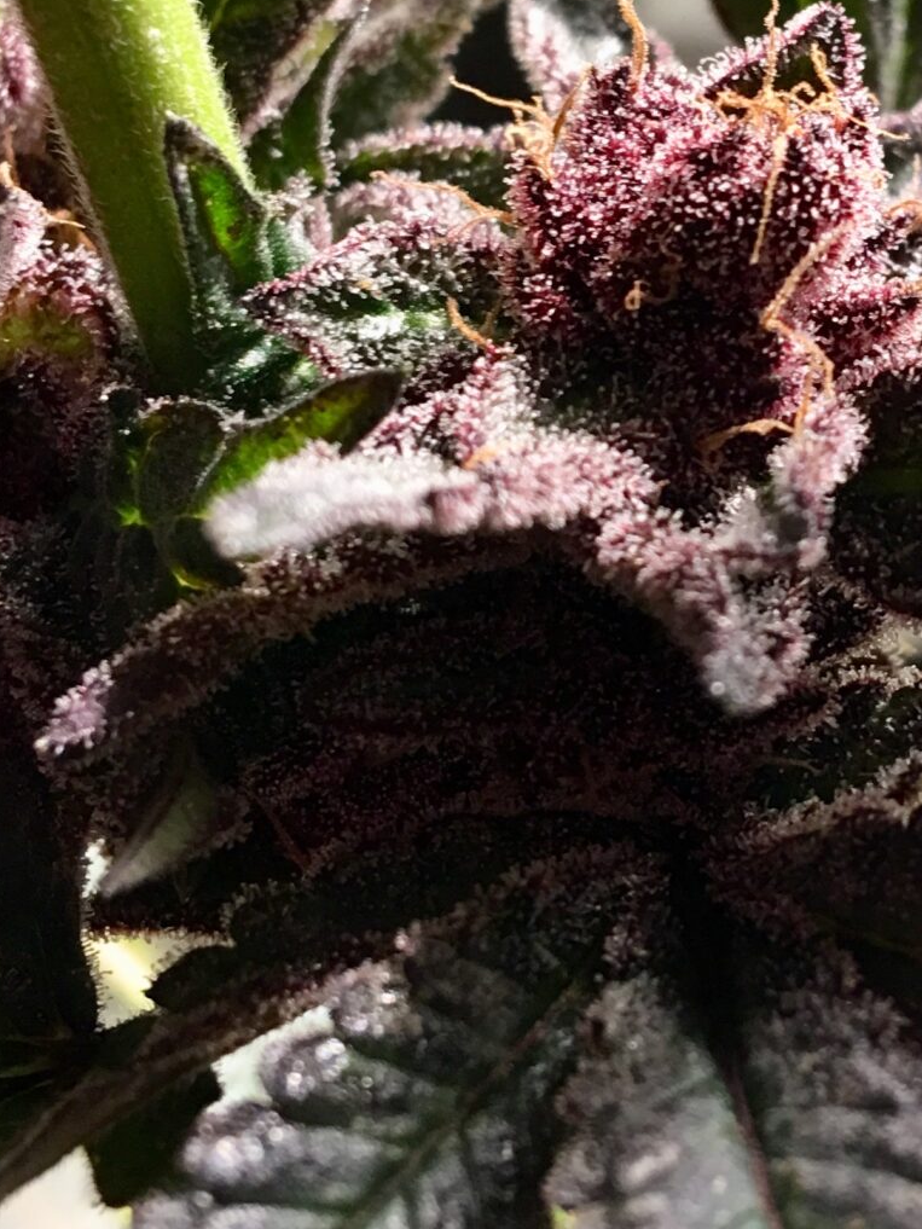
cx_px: 709
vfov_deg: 26.4
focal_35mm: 73
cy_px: 320
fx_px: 2592
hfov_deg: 20.0
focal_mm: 4.15
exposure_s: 1/17
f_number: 2.2
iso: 50
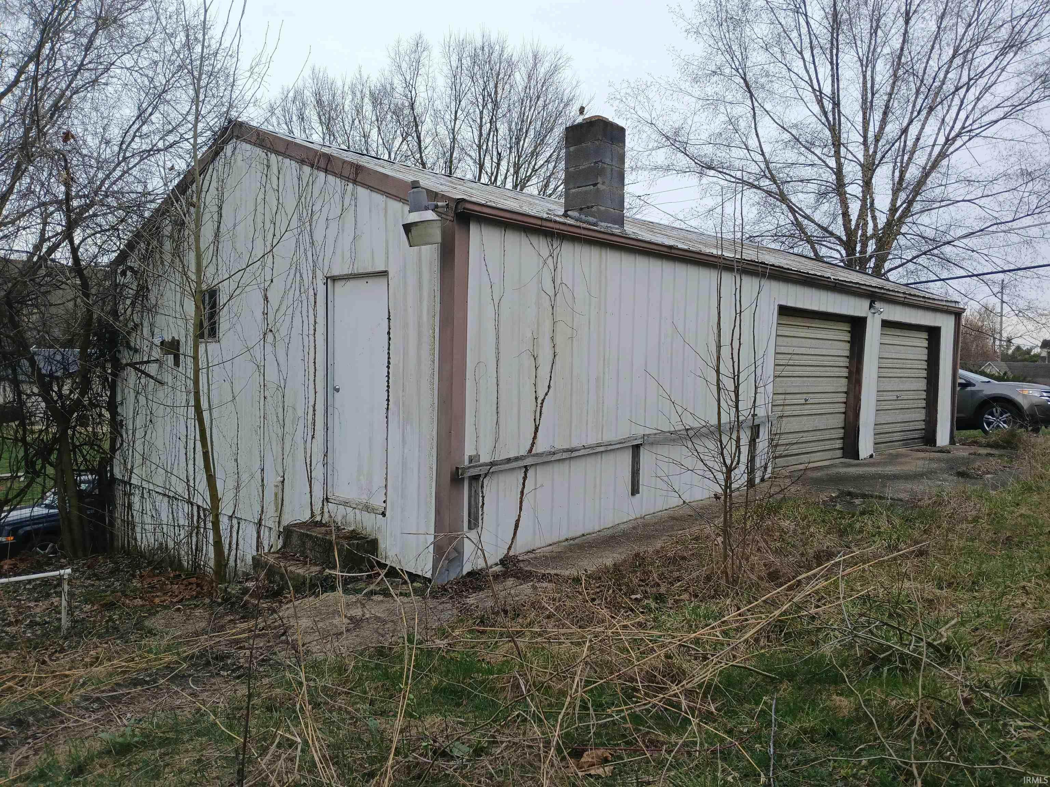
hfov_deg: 67.3
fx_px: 789
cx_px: 525
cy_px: 394
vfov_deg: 53.1
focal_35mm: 26
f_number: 1.8
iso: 32
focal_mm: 3.98
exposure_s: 1/101
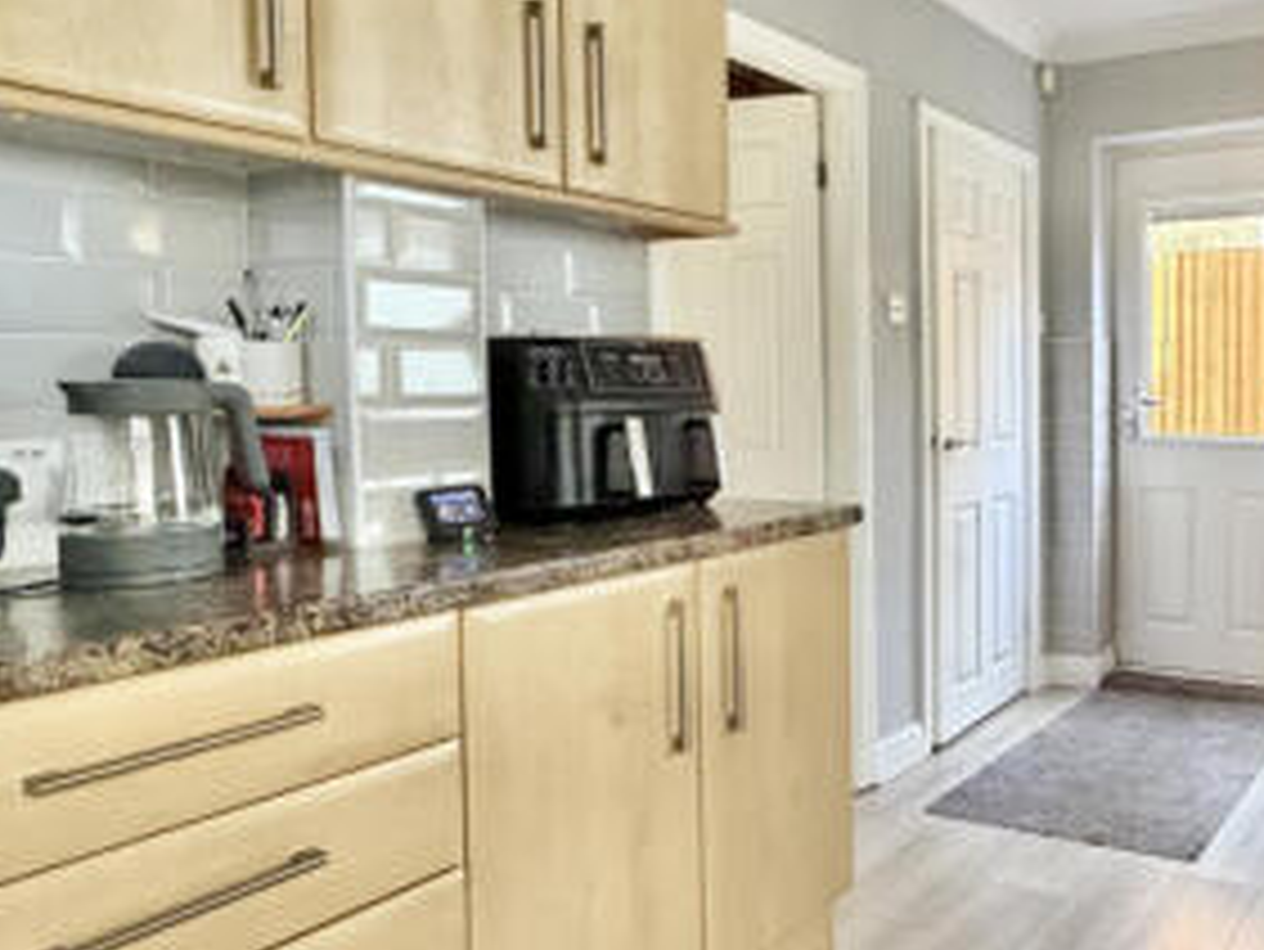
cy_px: 425
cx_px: 1055
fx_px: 1059
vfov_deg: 48.2
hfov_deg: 56.0
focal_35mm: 29
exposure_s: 1/60
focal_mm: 2.22
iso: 500
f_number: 2.2
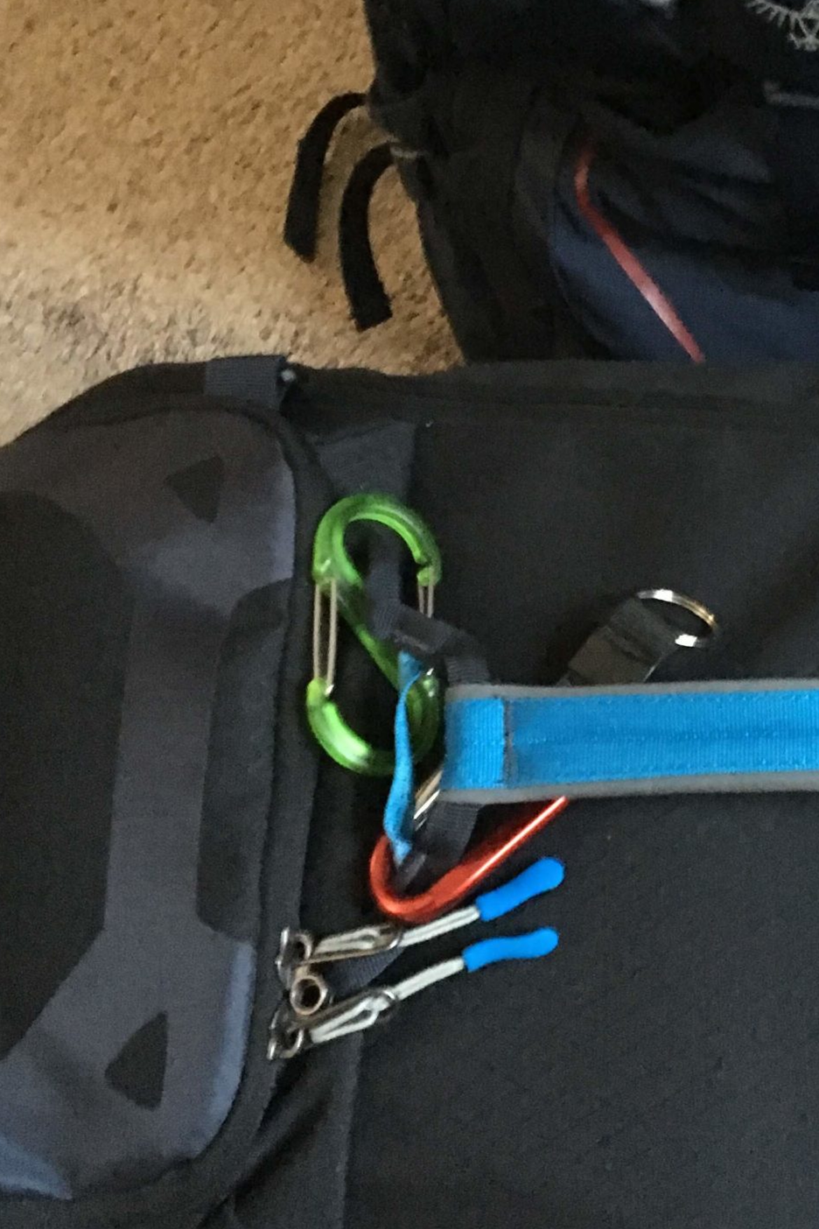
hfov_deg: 24.1
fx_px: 1877
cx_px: 696
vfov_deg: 36.1
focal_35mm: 55
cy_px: 474
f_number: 2.2
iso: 1000
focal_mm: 4.15
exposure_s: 1/15
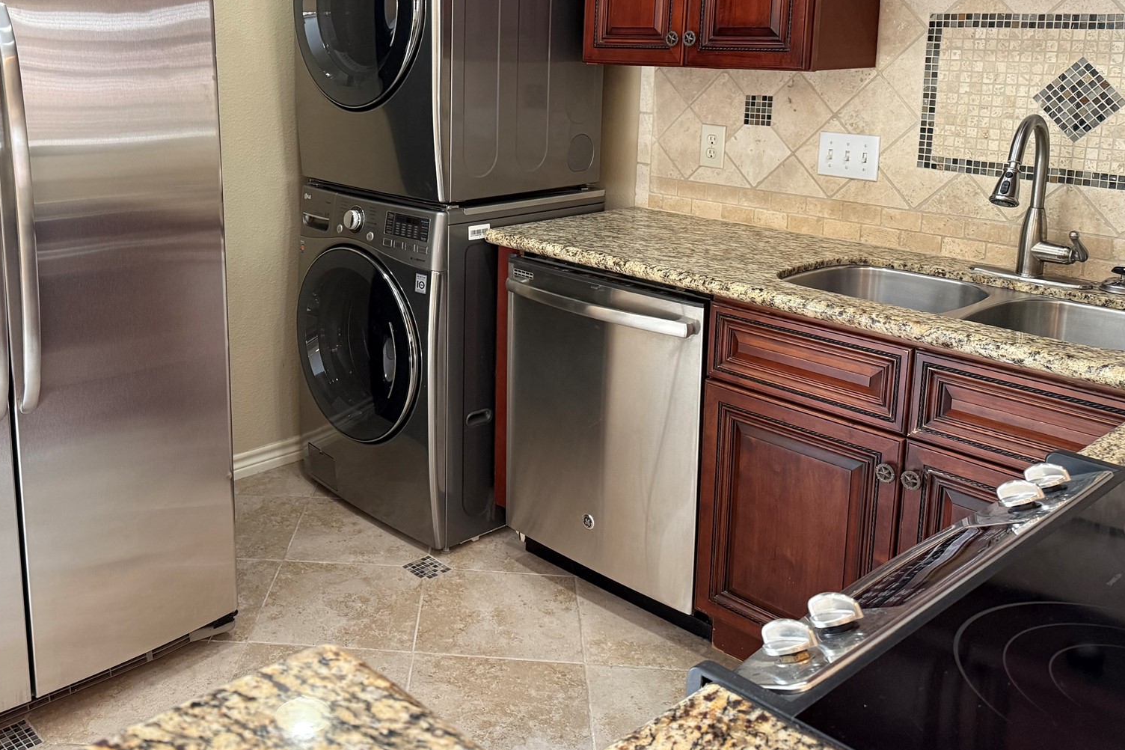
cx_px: 408
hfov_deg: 55.0
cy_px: 198
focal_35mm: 34
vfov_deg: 38.0
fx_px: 1062
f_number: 1.78
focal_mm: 6.76
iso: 250
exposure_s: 1/60
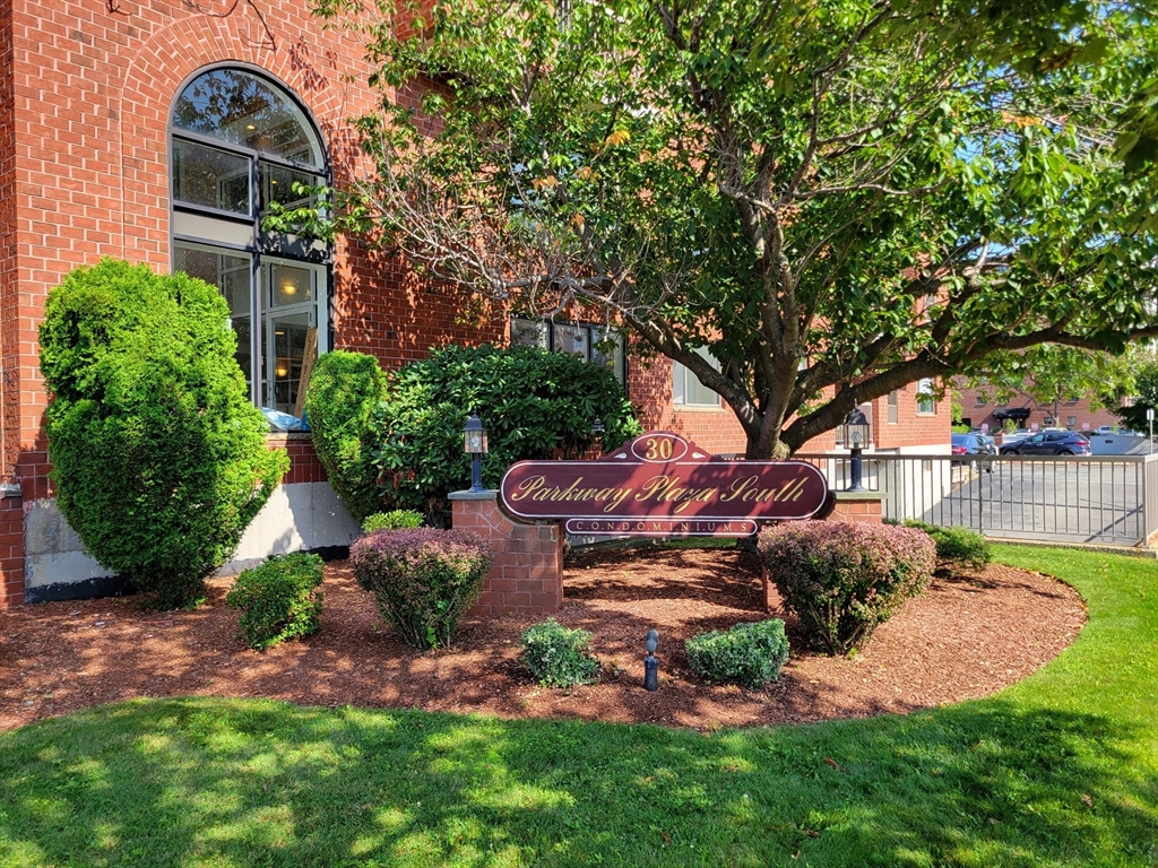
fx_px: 870
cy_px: 434
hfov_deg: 67.3
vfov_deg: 53.1
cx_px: 579
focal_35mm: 26
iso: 40
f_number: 1.8
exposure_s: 1/523
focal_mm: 5.4
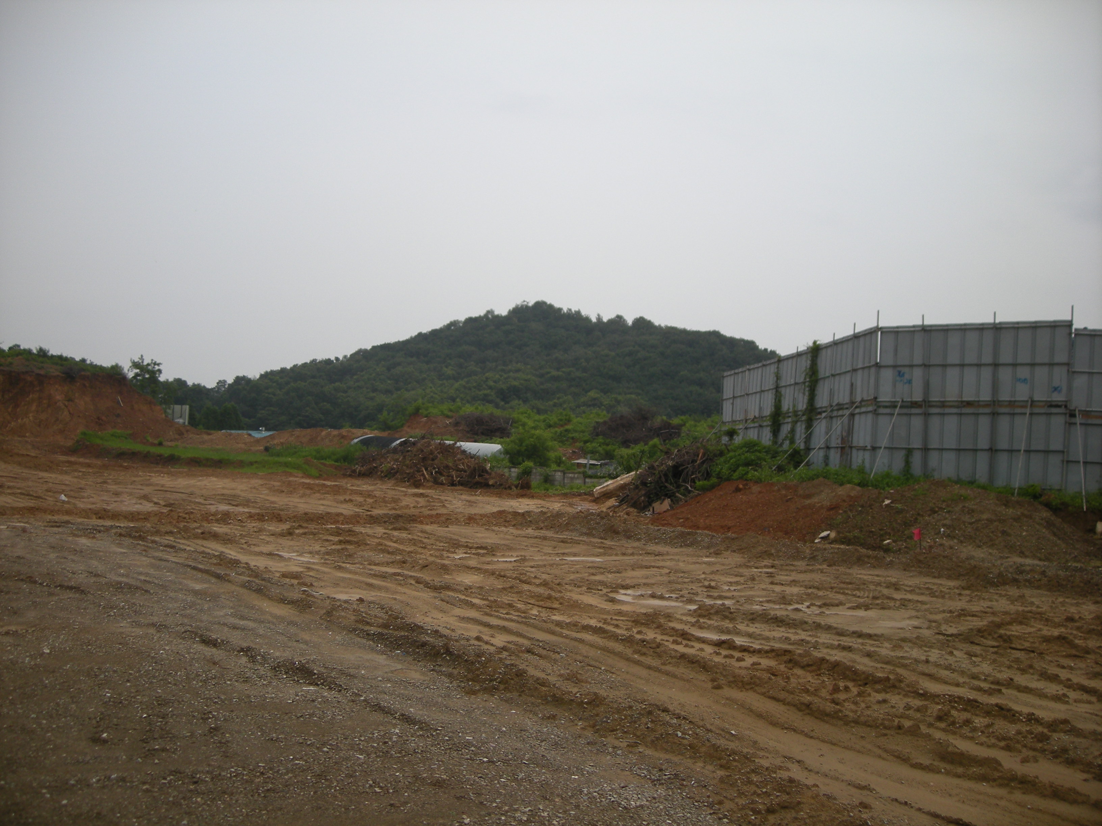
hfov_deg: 52.6
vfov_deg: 40.7
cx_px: 551
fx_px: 1114
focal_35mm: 35
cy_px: 413
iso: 64
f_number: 5.7
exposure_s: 1/383
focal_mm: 5.7
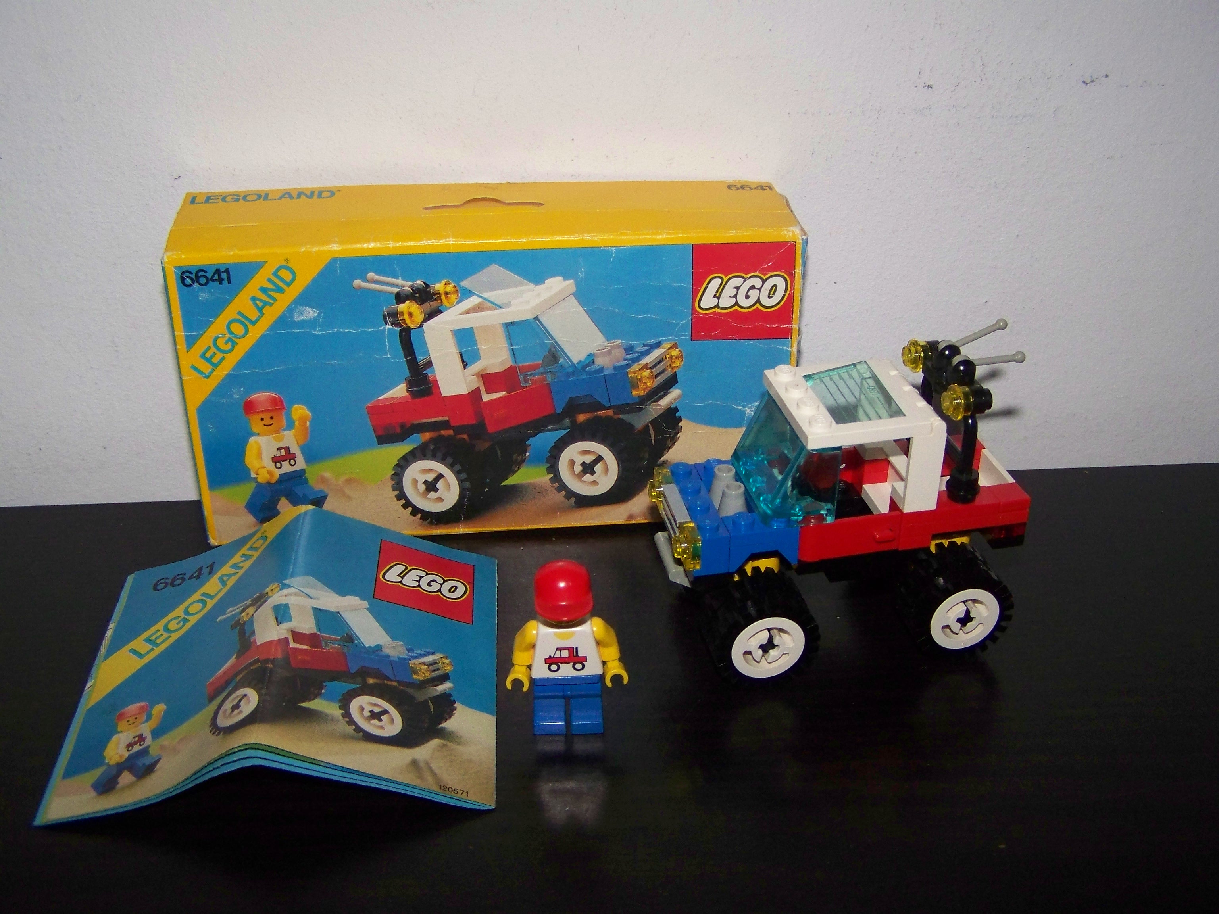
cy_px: 457
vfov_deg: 37.7
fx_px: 1338
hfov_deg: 49.0
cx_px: 610
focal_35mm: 38
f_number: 2.8
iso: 200
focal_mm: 6.3
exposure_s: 1/30
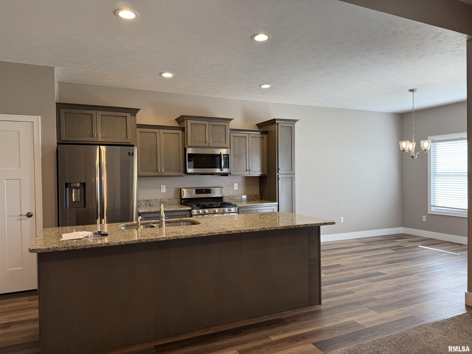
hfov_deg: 71.6
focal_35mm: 24
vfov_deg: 56.8
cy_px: 177
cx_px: 236
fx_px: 327
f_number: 1.78
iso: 100
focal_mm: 6.76
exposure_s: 1/120
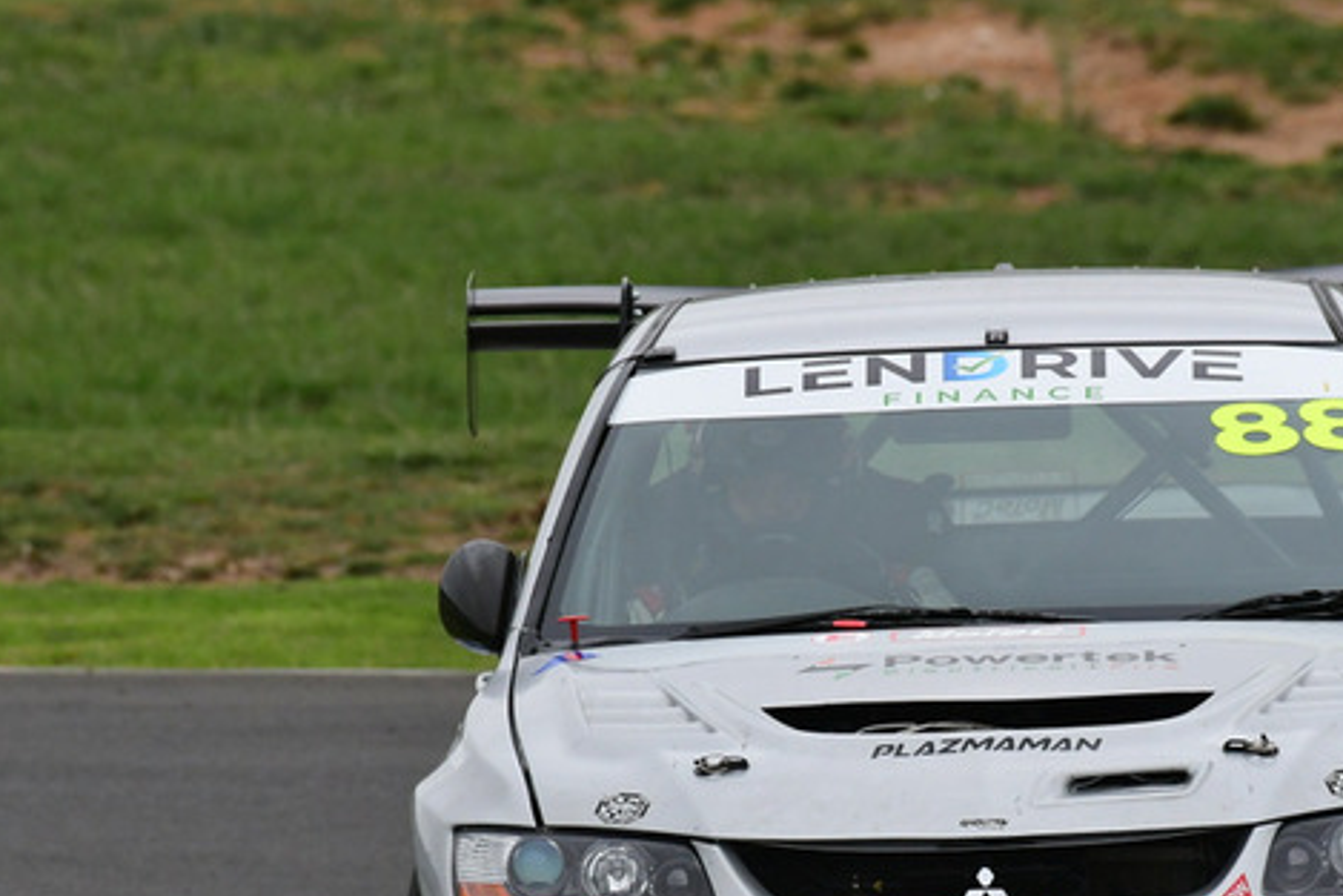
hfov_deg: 1.6
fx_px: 47763
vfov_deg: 1.1
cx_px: 765
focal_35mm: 1280
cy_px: 598
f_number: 10
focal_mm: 500
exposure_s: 1/640
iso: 1250
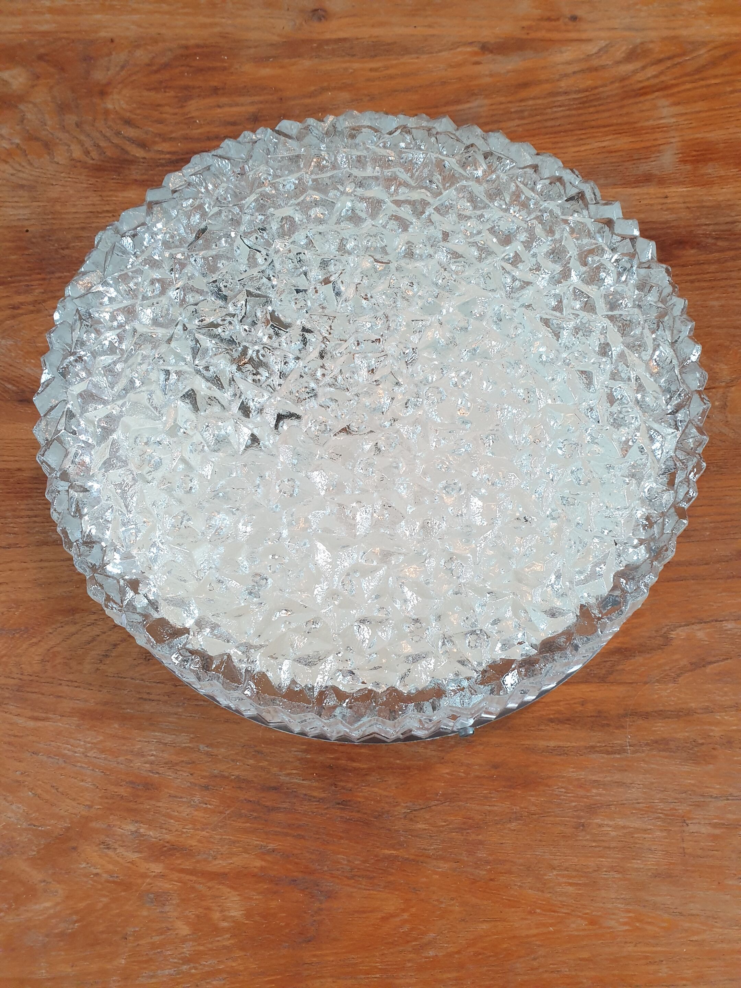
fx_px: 742
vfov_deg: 67.3
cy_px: 494
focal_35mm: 26
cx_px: 370
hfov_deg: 53.1
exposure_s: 1/37
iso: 250
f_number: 2.4
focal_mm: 4.3
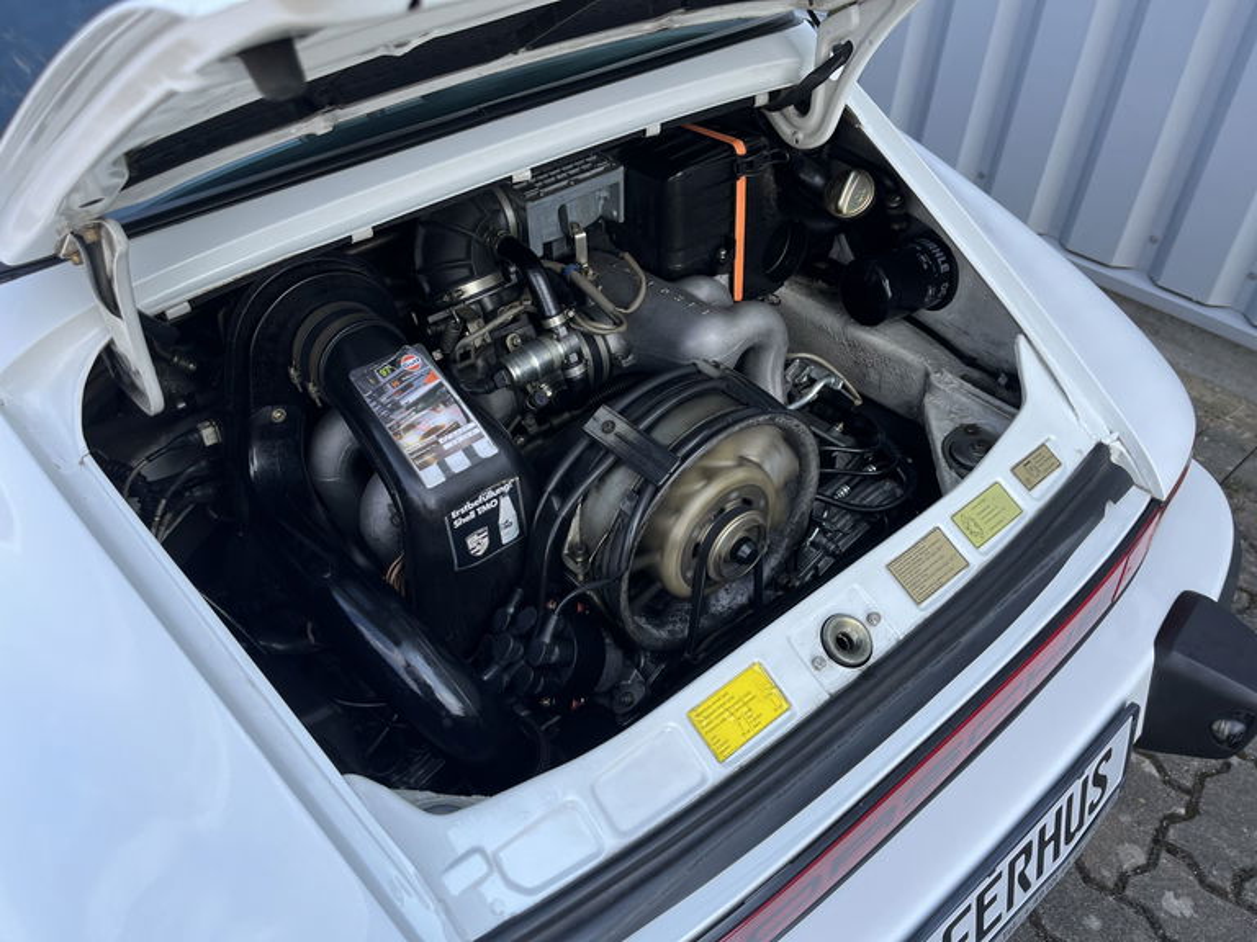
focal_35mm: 26
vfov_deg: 53.1
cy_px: 471
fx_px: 944
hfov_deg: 67.3
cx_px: 628
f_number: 1.6
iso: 50
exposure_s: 1/871
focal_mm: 5.1
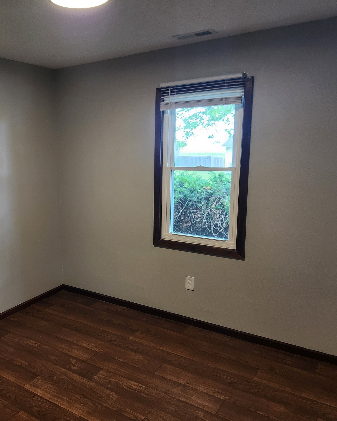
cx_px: 89
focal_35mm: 30
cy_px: 210
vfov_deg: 58.8
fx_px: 374
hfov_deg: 46.9
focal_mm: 5.4
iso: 250
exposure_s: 1/120
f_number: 1.8
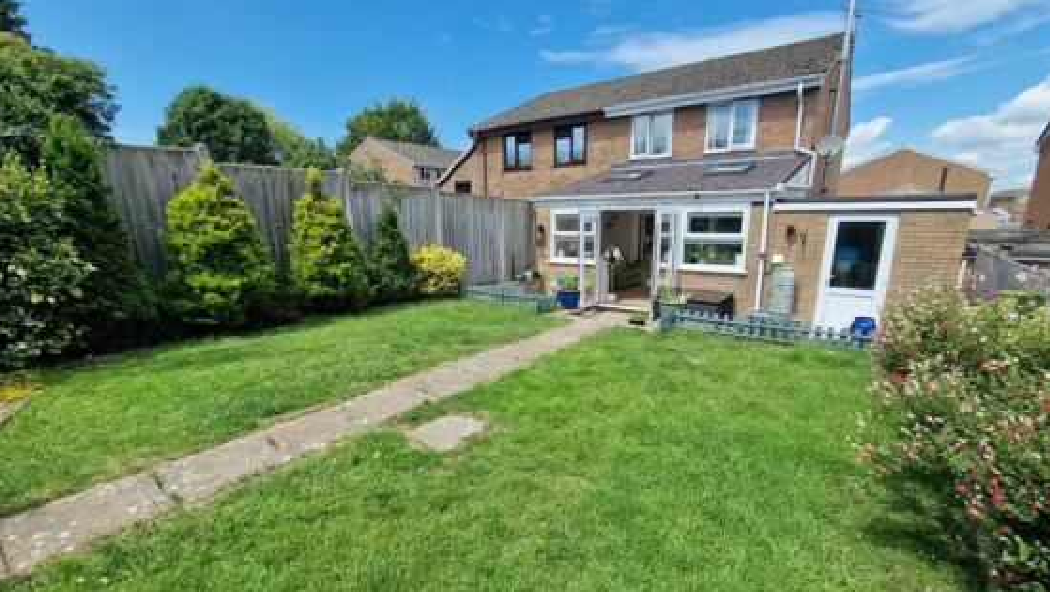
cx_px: 526
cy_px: 341
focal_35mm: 15
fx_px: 418
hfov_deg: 103.0
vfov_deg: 70.2
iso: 50
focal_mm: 2.2
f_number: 2.2
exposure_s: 1/1824
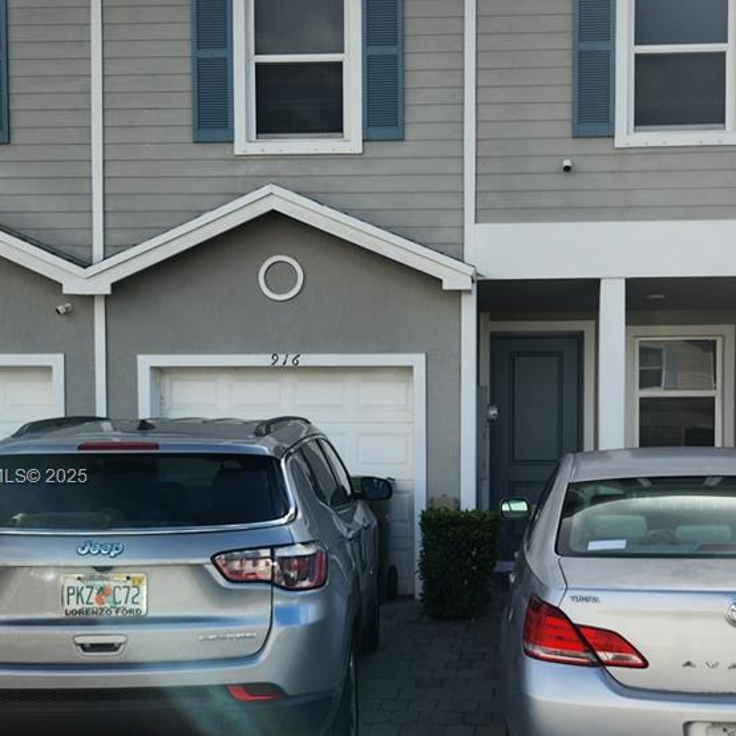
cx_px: 440
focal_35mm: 44
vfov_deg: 38.0
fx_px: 1058
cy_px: 478
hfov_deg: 38.2
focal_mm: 5.4
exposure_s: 1/1321
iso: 20
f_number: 1.8
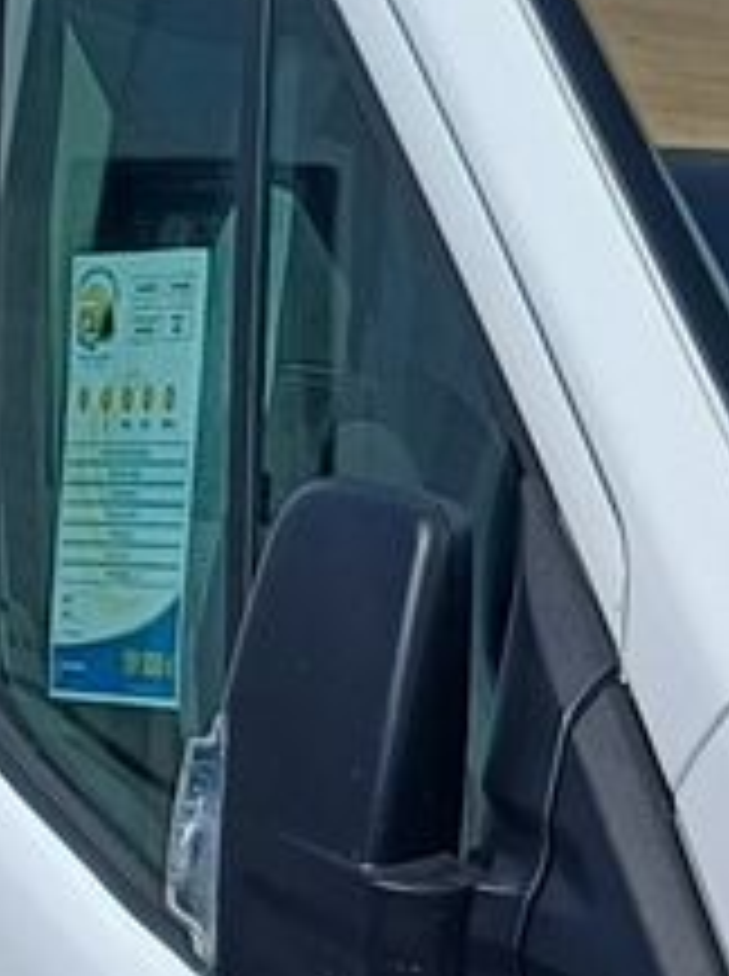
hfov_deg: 7.3
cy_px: 744
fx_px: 5548
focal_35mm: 197
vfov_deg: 10.0
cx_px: 1395
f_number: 1.8
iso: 50
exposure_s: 1/2732
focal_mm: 4.65
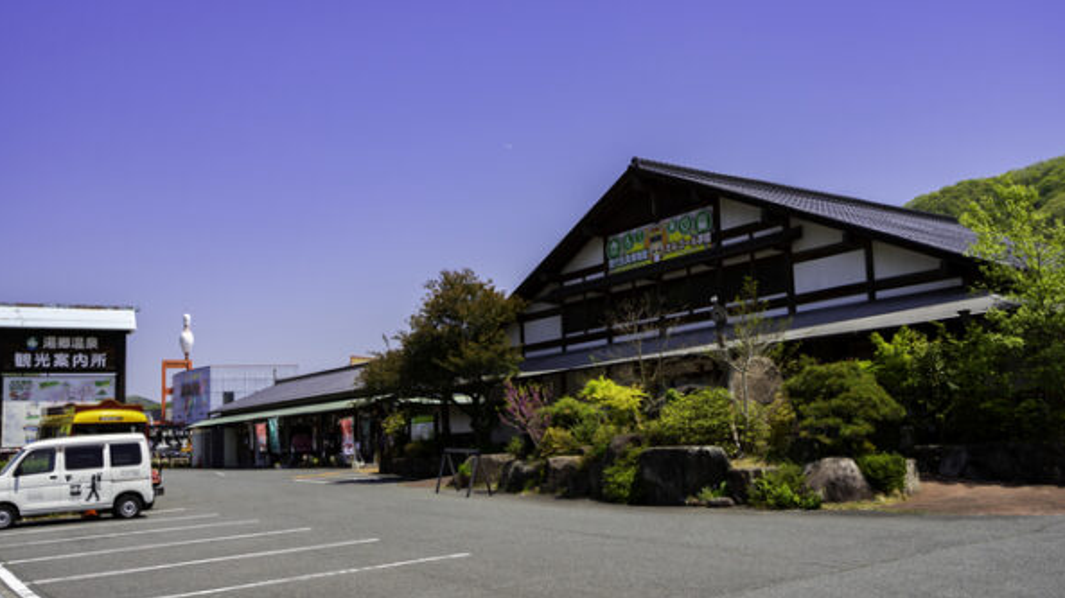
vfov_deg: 33.7
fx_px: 988
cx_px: 533
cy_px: 314
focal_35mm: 35
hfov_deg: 56.6
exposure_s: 1/125
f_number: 10
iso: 64
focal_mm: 33
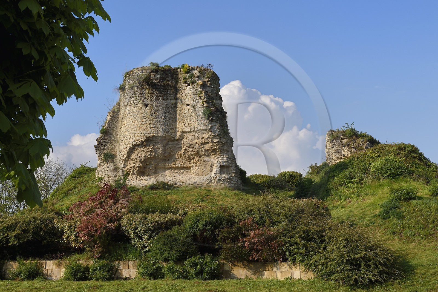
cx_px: 219
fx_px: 632
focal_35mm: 52
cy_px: 146
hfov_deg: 38.2
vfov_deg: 26.0
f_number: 13
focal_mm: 52
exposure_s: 1/250
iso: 200
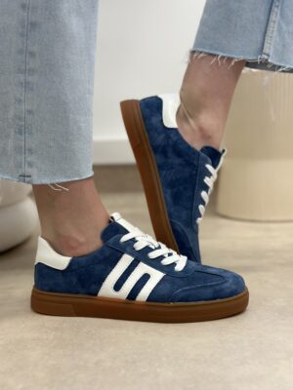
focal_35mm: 48
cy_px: 195
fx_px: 542
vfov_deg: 39.7
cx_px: 146
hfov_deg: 30.3
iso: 200
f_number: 1.78
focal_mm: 6.86
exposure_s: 1/100
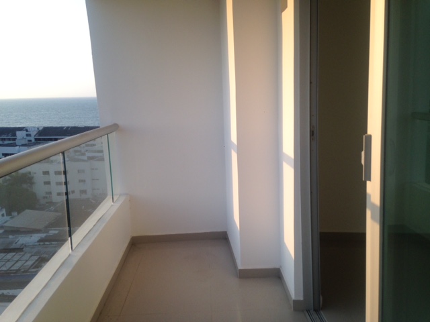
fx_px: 410
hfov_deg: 55.4
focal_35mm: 33
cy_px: 161
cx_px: 215
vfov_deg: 42.9
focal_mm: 4.12
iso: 50
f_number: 2.4
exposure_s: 1/488
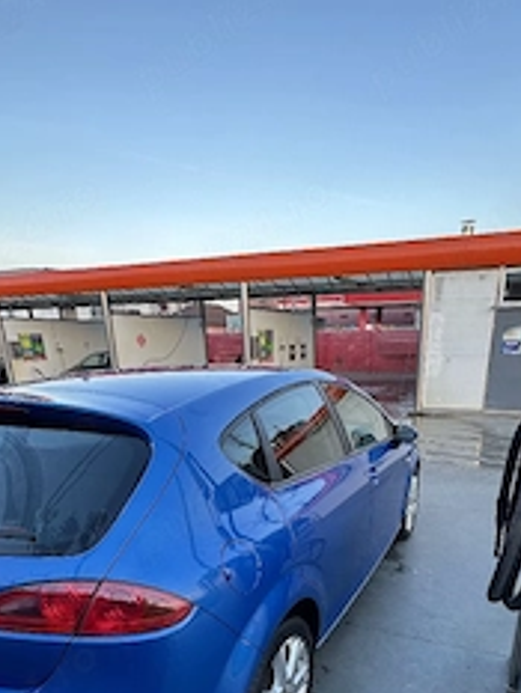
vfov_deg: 67.0
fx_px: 481
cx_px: 292
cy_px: 520
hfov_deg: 56.7
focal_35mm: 24
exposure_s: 1/99
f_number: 2.2
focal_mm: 2.22
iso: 80
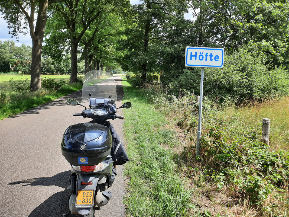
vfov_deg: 54.9
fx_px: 209
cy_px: 108
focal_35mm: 25
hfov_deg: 69.4
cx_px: 144
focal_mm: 4.6
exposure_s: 1/520
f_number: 2
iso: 32
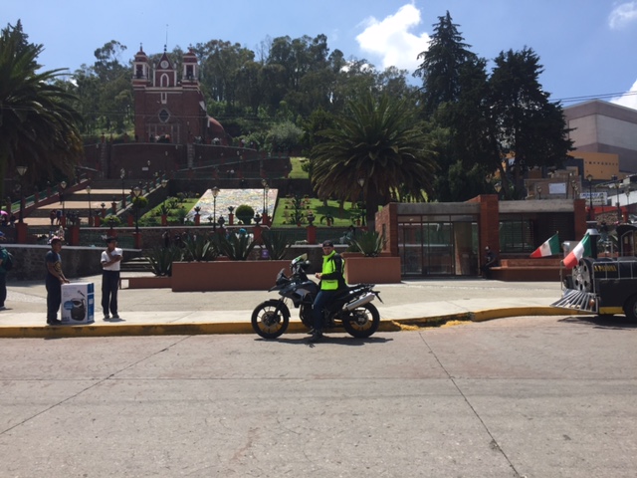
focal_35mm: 29
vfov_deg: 48.2
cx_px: 318
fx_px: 534
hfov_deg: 61.7
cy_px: 239
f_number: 2.2
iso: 32
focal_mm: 4.15
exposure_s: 1/1883
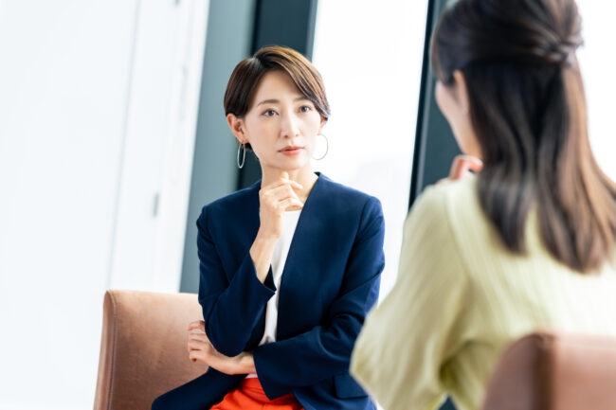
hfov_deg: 23.9
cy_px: 205
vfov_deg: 16.1
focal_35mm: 85
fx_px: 1454
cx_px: 308
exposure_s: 1/200
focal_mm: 85
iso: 400
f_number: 2.8
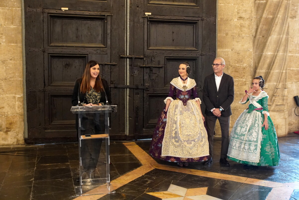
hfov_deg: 46.4
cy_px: 100
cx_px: 150
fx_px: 349
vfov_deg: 31.9
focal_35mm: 42
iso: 3200
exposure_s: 1/60
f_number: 3.5
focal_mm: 28
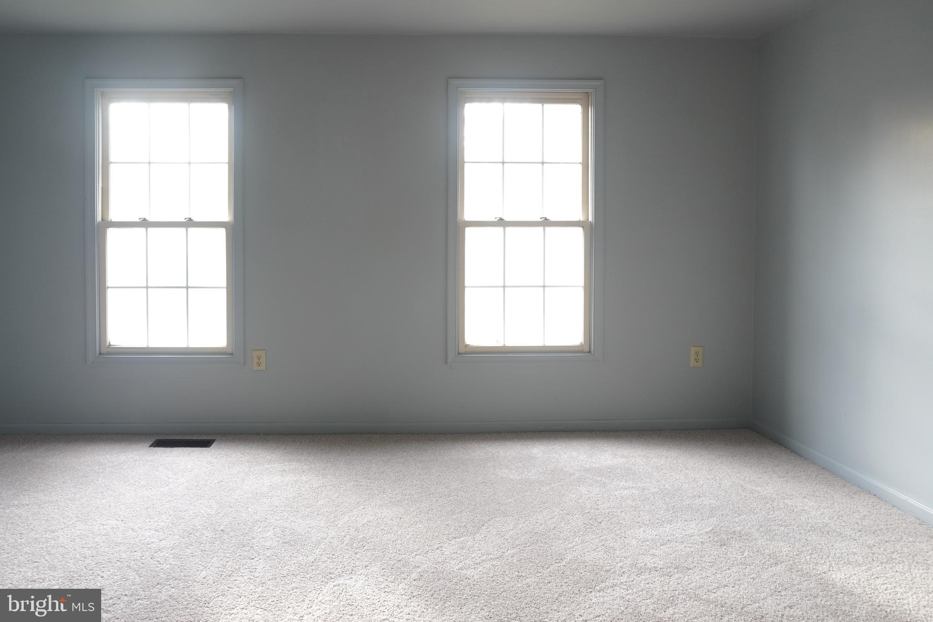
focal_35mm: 24
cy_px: 311
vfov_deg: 53.1
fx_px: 622
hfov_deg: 73.7
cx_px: 466
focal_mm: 16
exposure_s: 1/6
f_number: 8
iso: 800
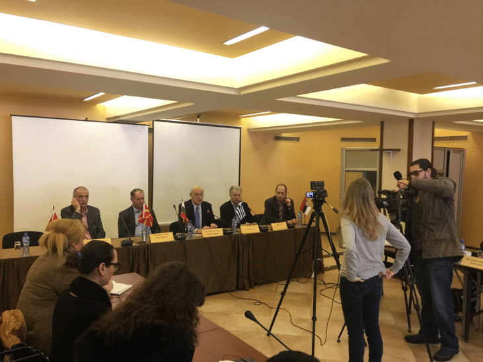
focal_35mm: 29
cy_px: 181
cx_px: 242
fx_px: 405
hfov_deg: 61.7
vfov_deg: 48.2
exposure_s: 1/17
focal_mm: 4.15
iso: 80
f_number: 2.2
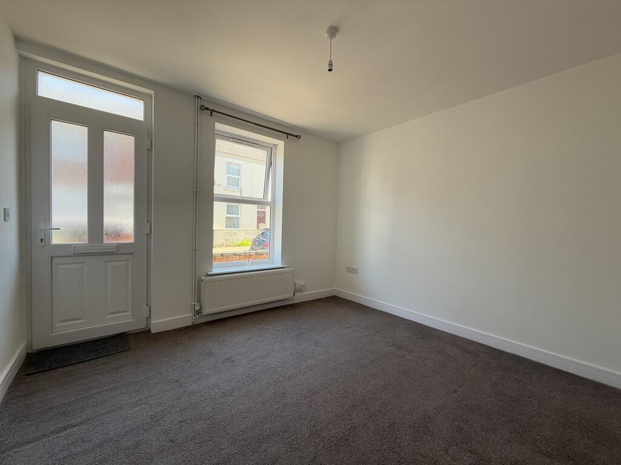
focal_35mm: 14
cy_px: 232
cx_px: 310
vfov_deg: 85.7
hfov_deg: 102.1
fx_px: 251
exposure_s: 1/99
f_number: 2.2
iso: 64
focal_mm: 2.22
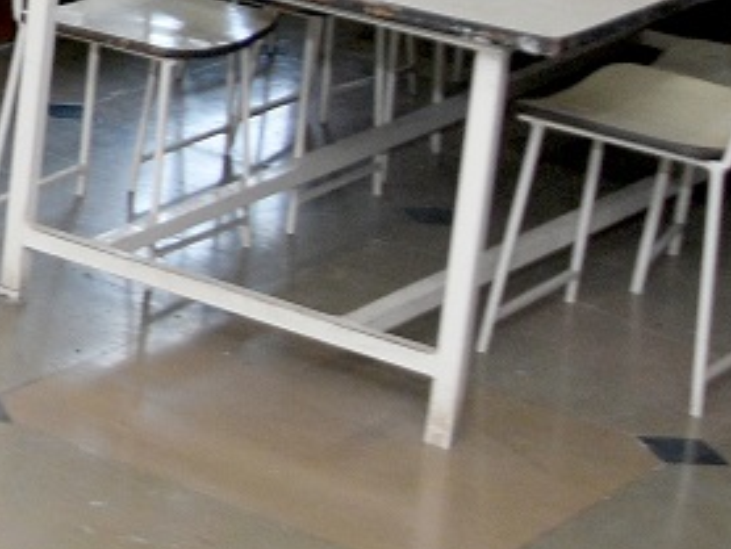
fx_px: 2959
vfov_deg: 9.9
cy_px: -496
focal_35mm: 140
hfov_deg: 11.6
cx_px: -1031
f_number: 4
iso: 400
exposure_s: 1/100
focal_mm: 18
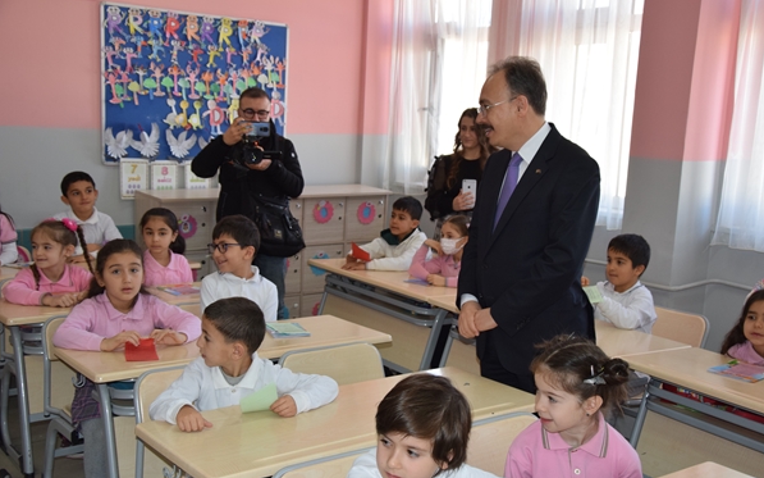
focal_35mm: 43
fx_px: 895
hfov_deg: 46.2
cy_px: 254
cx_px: 381
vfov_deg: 29.8
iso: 800
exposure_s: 1/125
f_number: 5.6
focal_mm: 28
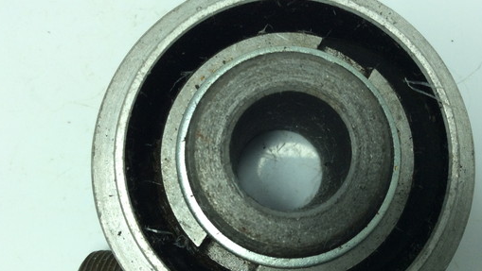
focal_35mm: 41
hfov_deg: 49.2
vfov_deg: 29.0
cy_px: 166
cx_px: 273
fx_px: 524
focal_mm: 3.3
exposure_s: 1/311
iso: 32
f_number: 2.4
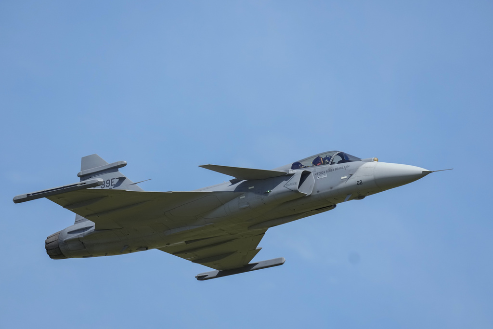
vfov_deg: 3.4
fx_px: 5478
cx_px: 246
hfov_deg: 5.2
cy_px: 164
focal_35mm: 400
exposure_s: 1/10000
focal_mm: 400
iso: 1250
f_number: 4
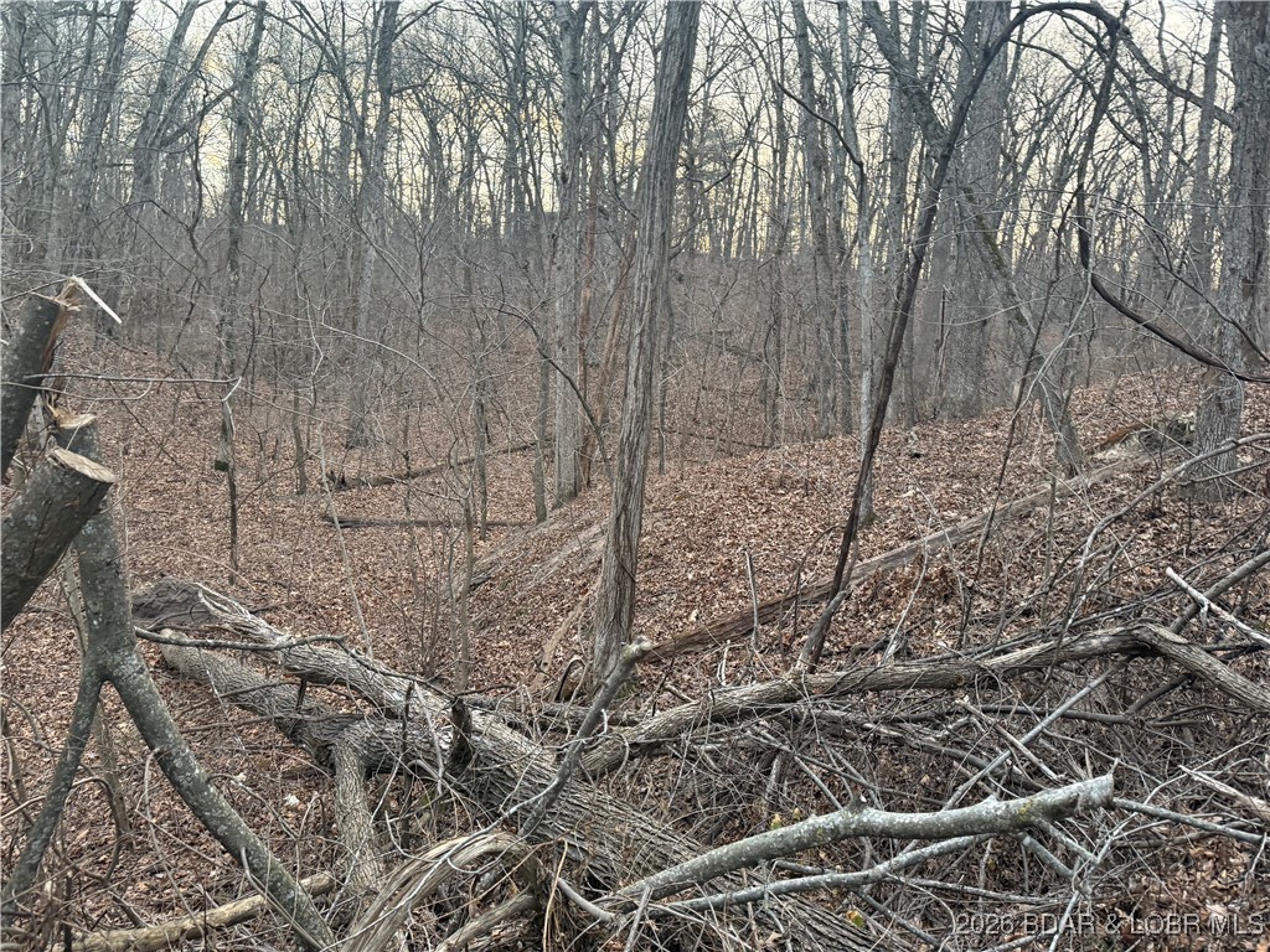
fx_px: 881
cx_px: 635
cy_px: 476
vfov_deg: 56.8
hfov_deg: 71.6
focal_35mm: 24
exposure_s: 1/60
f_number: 1.78
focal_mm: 6.76
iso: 250
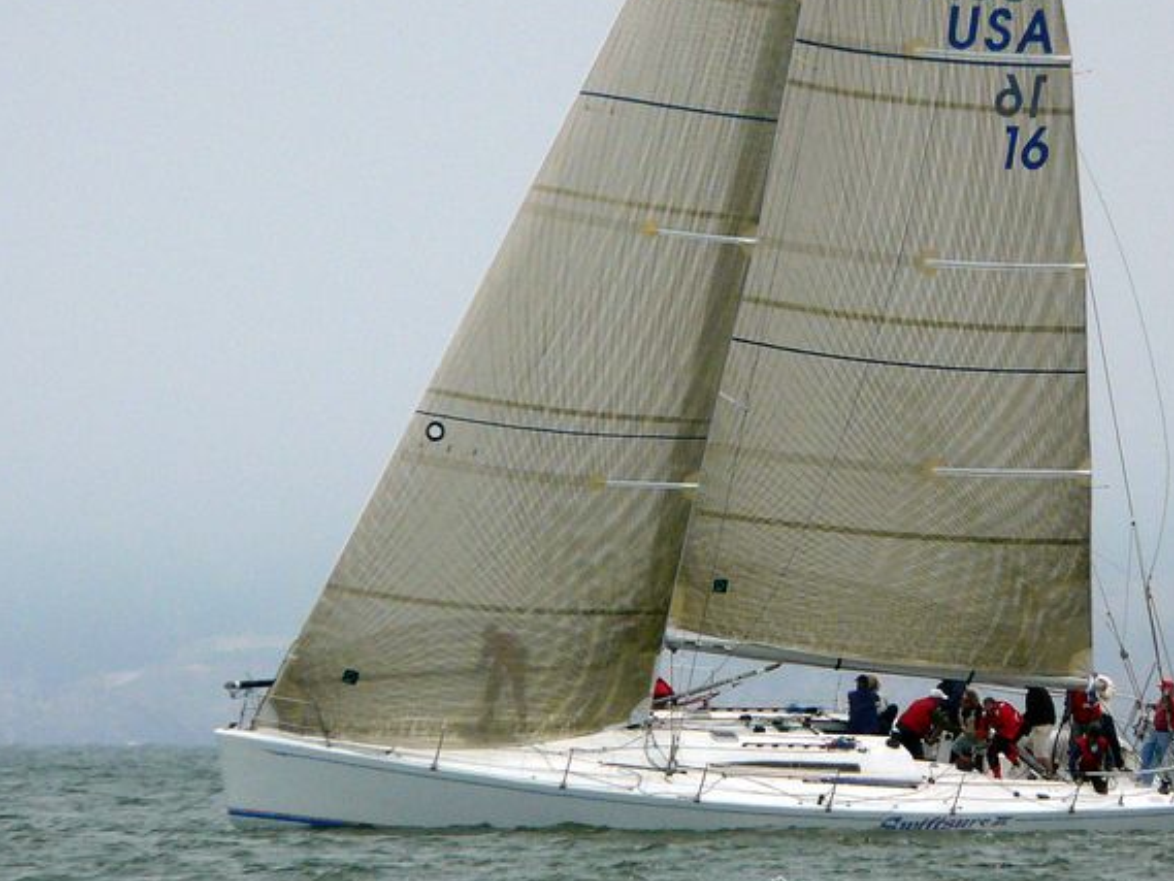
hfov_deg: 3.3
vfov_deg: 2.5
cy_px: 326
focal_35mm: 607
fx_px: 20591
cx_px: 739
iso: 100
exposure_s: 1/800
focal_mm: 72
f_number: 5.6
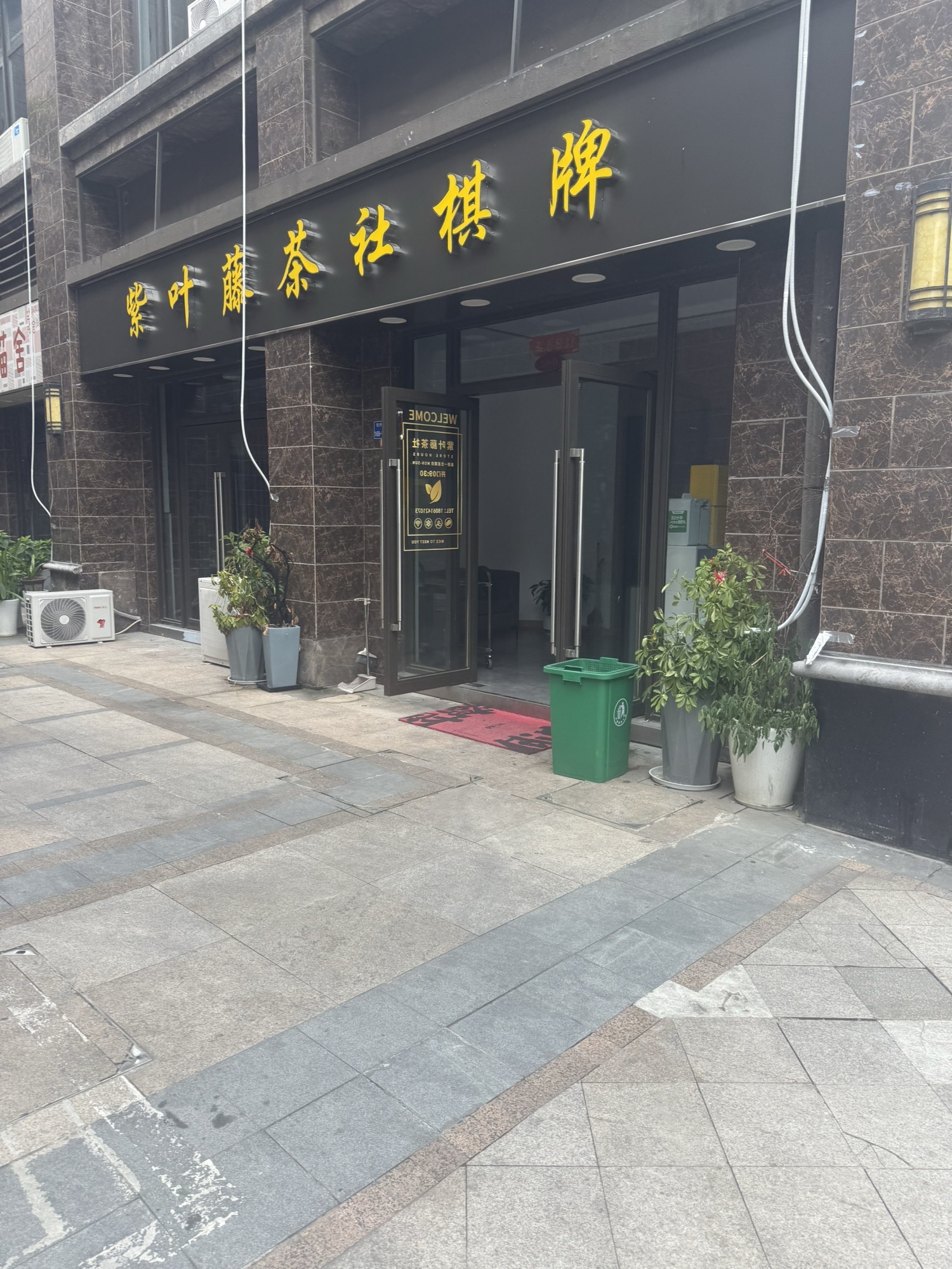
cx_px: 476
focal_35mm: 24
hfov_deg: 56.8
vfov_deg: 71.6
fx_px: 880
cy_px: 634
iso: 80
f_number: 1.78
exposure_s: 1/348
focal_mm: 6.76
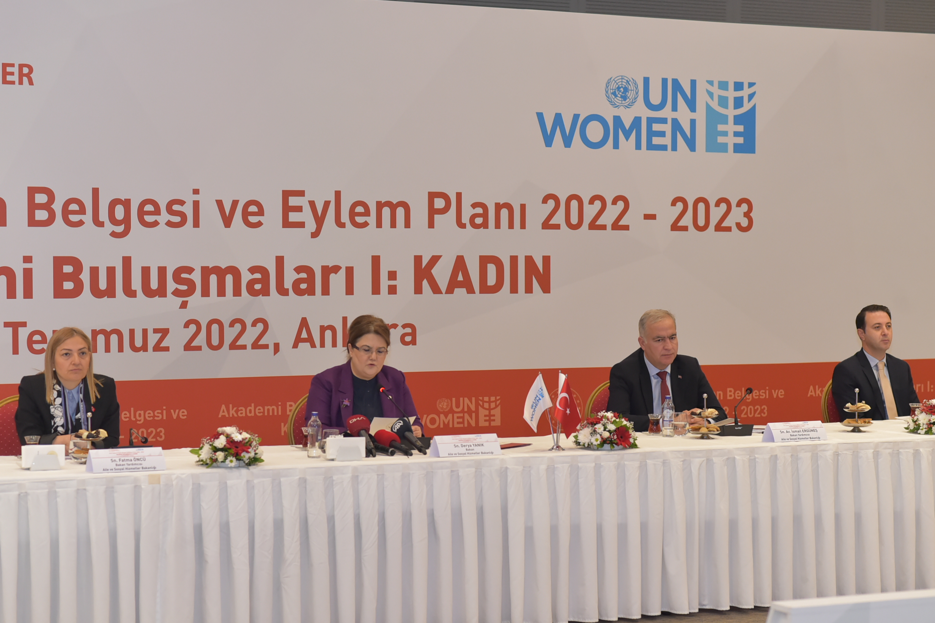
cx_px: 468
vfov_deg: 16.1
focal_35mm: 85
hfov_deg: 23.9
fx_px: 2206
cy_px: 312
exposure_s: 1/160
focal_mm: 85
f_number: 4.5
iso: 5000
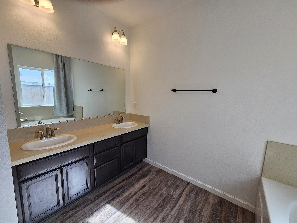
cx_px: 148
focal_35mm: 13
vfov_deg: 89.9
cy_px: 112
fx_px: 112
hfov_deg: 106.2
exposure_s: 1/250
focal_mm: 2.2
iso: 64
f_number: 2.2
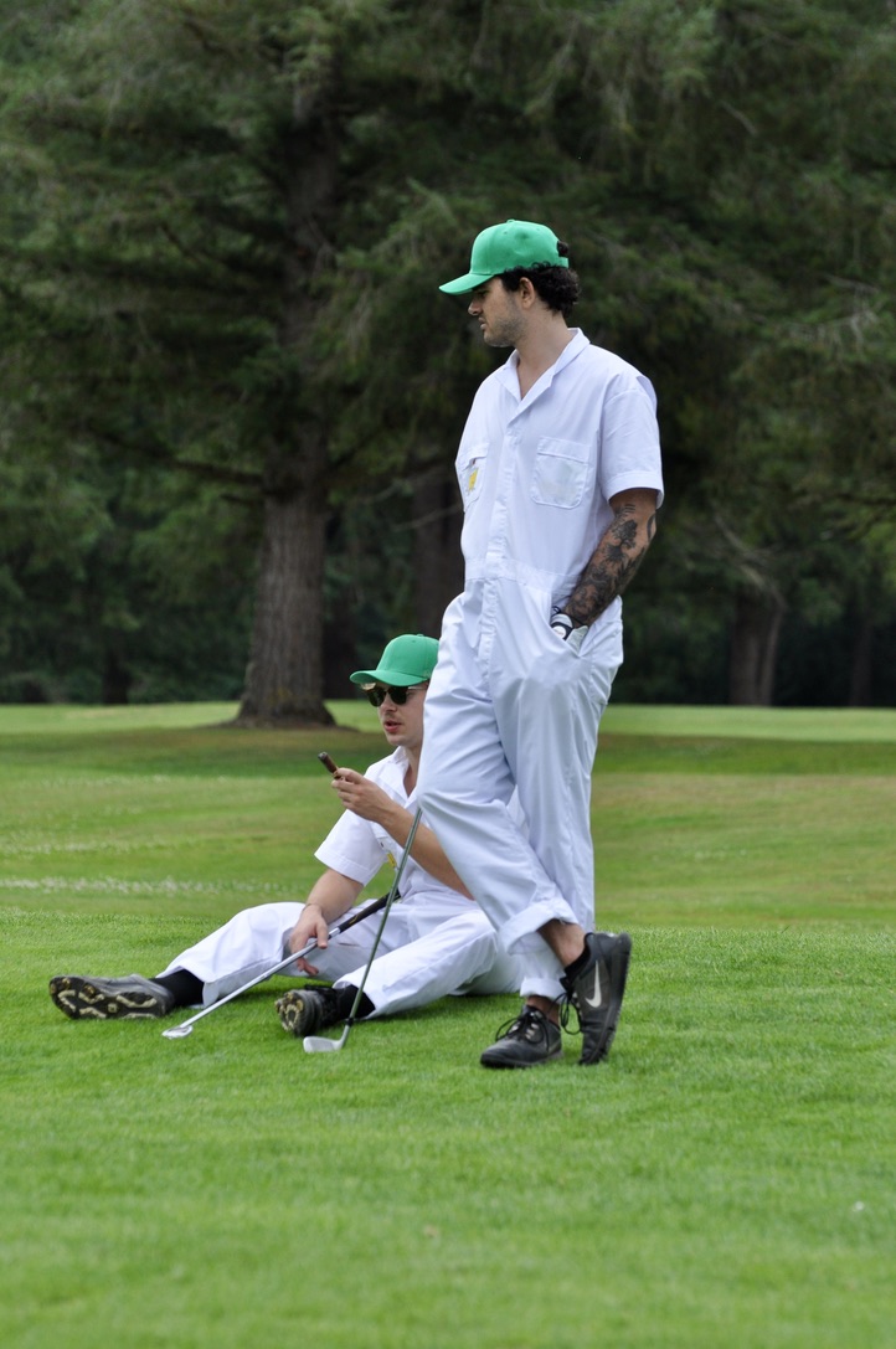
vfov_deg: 9.8
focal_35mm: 210
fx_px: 7859
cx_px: 448
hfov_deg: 6.5
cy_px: 674
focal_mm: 140
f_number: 5.6
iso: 400
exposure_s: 1/1600
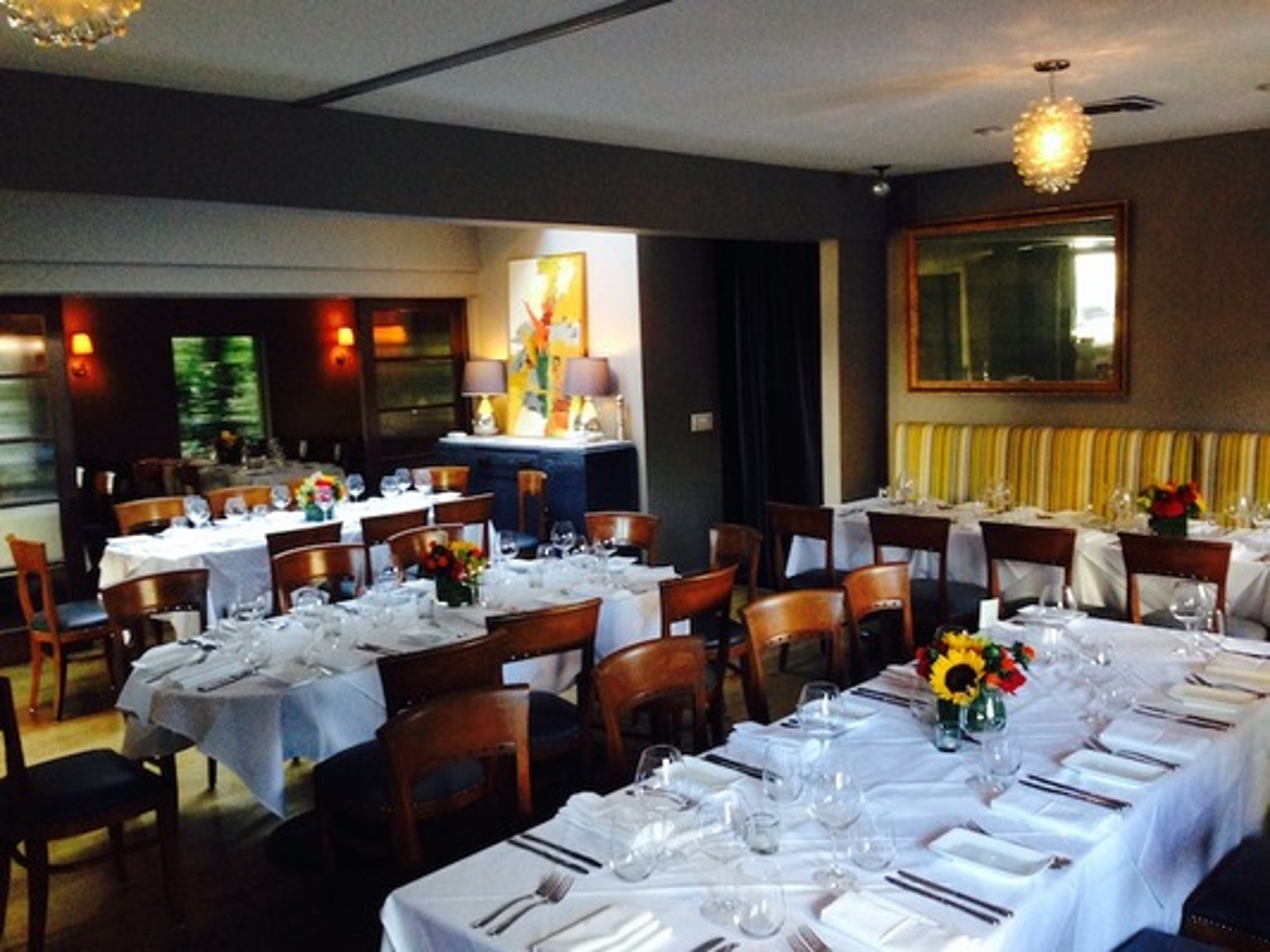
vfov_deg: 43.0
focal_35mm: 33
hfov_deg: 55.3
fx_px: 1211
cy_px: 476
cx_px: 635
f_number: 2.4
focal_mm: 4.12
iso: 250
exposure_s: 1/20
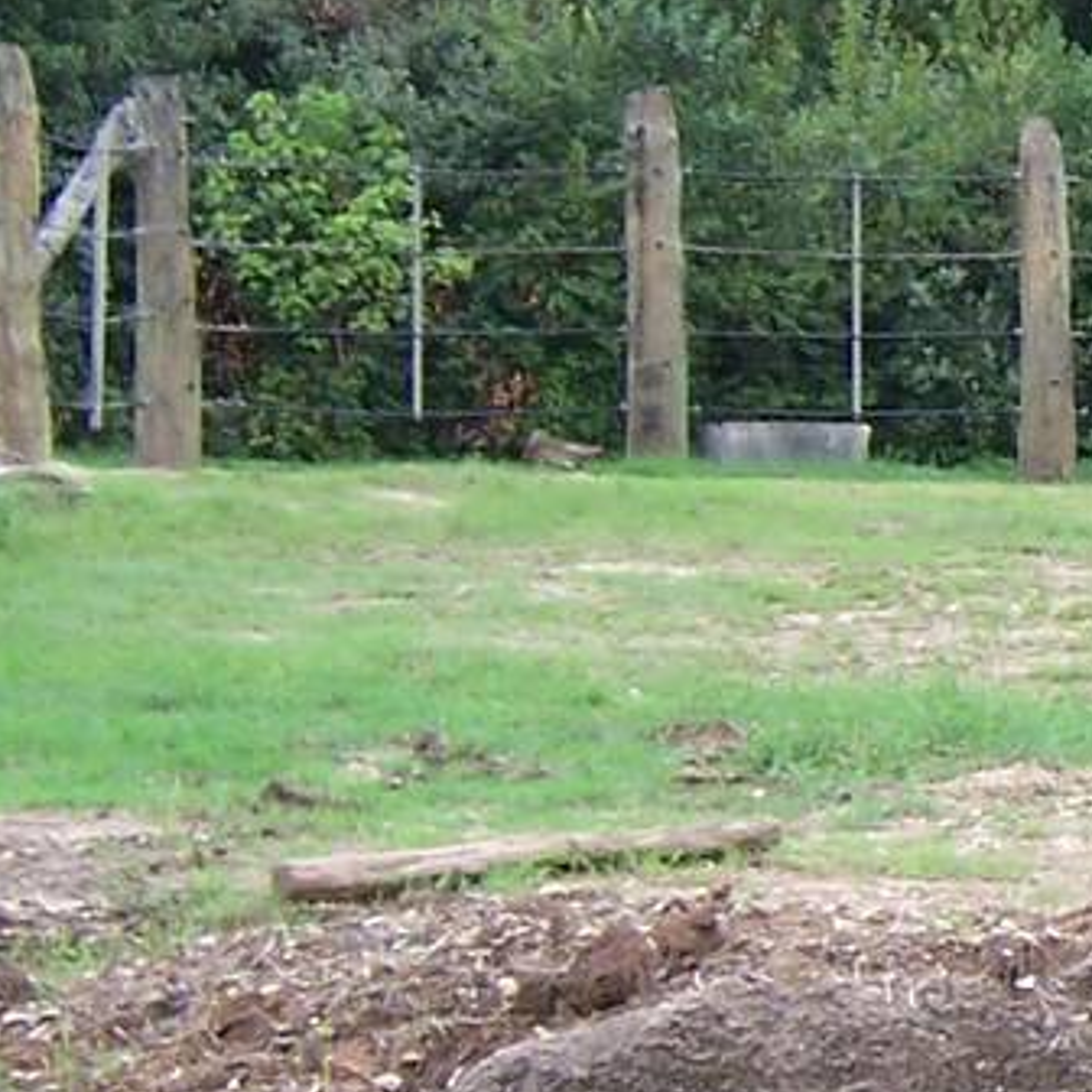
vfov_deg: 12.5
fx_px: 4961
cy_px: 380
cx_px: 1840
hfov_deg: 11.8
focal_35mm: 139
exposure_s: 1/250
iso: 100
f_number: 3.4
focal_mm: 5.5
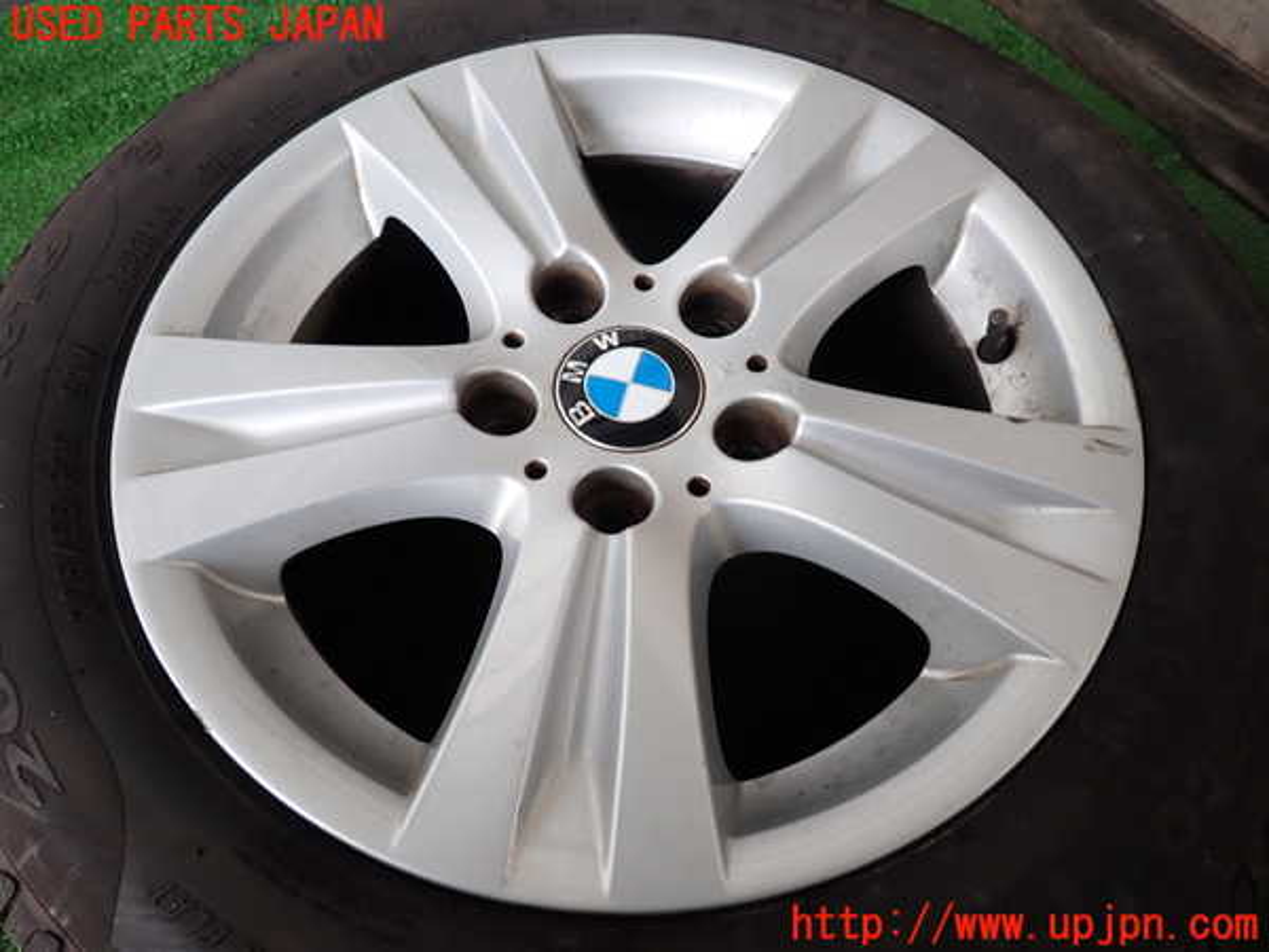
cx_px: 634
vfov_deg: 54.9
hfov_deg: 69.4
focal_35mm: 25
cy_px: 476
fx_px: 916
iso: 100
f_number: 2
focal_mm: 4.5
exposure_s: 1/80
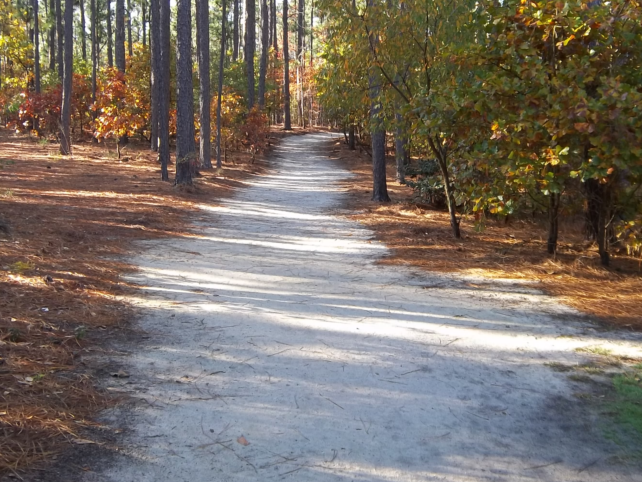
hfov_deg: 42.1
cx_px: 314
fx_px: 835
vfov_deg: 32.1
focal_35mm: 45
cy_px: 194
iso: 64
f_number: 3.5
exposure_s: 1/40
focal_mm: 5.05
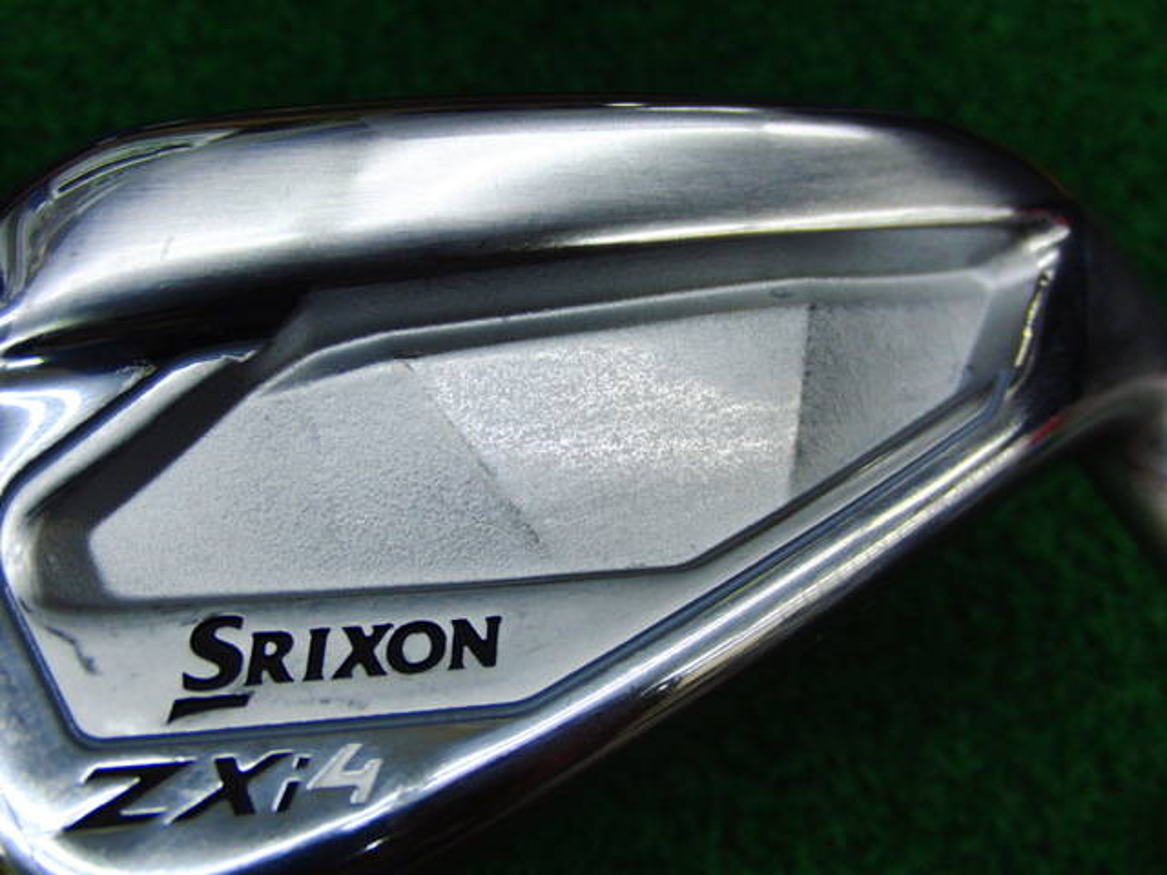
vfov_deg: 38.7
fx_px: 1247
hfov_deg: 50.1
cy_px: 438
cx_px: 584
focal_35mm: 37
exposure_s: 1/80
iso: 160
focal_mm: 6.42
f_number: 3.6
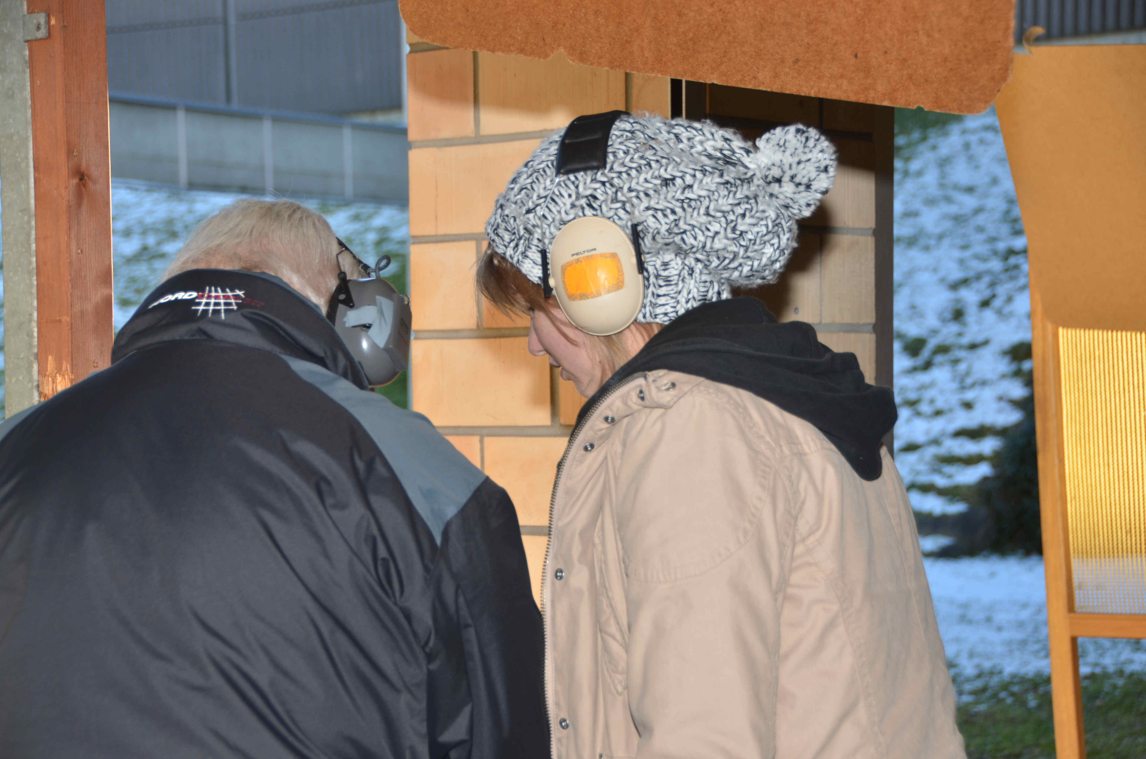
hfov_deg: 24.7
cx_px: 573
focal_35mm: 82
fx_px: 2621
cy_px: 380
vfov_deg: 16.5
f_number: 5
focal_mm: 55
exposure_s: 1/200
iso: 200
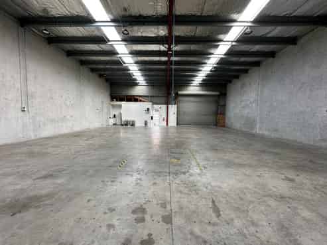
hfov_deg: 102.1
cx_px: 164
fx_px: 132
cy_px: 122
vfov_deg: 85.6
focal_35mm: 14
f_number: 2.2
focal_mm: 2.22
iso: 64
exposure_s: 1/99
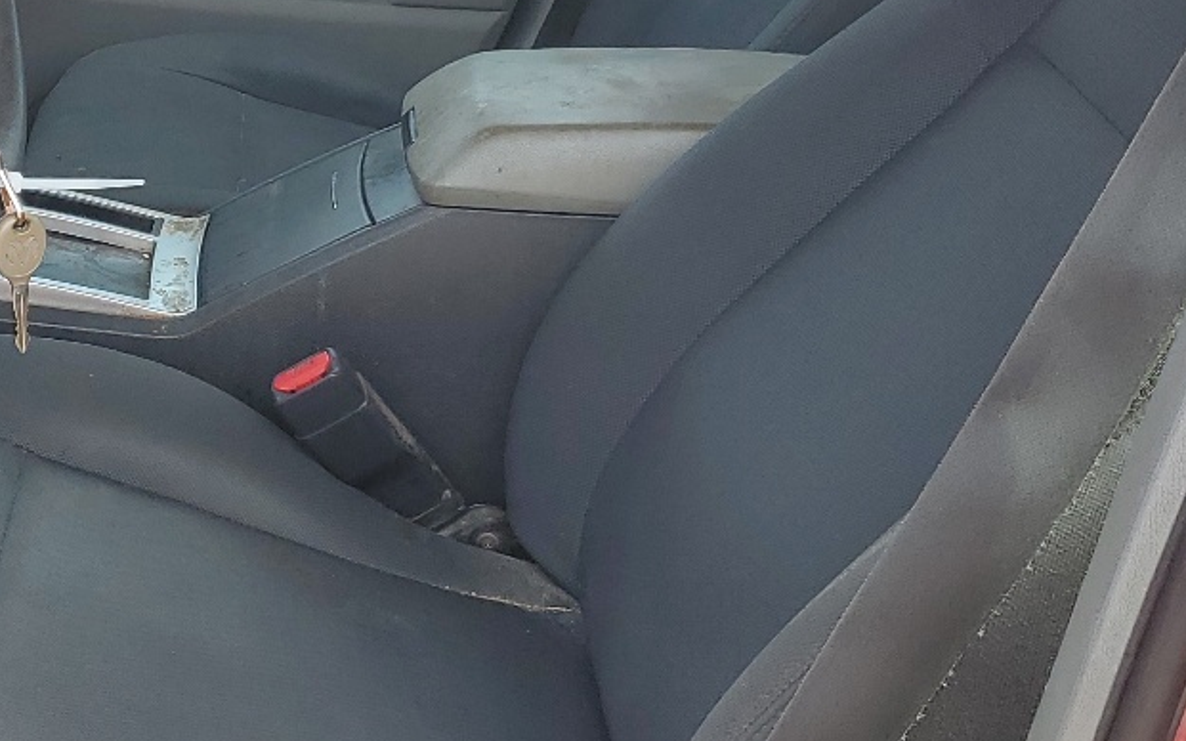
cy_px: 204
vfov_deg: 18.3
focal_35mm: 71
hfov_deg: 28.1
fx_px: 2295
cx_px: 166
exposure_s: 1/714
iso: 50
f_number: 1.5
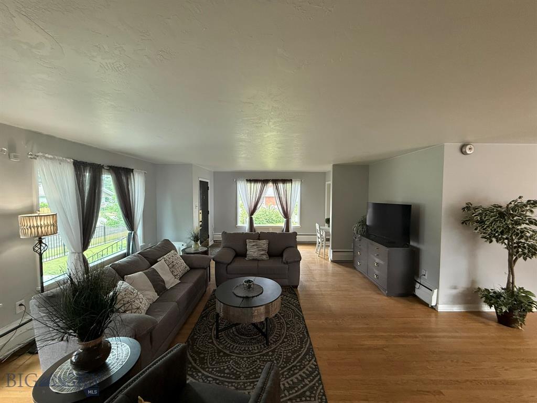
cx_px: 268
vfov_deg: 85.7
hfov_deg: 102.1
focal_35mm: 14
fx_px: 217
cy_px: 202
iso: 400
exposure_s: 1/120
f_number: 2.2
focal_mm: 2.22
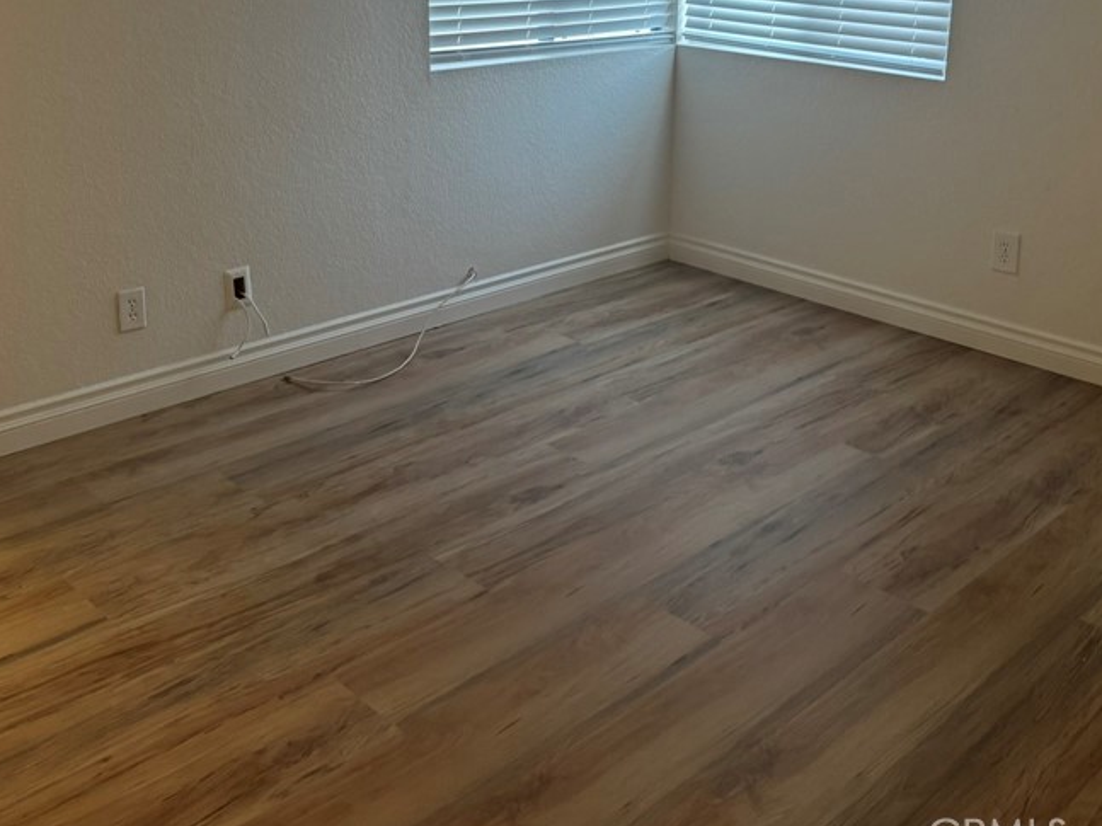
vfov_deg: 36.8
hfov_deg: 48.7
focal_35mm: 38
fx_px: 1210
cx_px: 654
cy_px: 204
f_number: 1.78
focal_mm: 6.76
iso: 250
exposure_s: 1/60
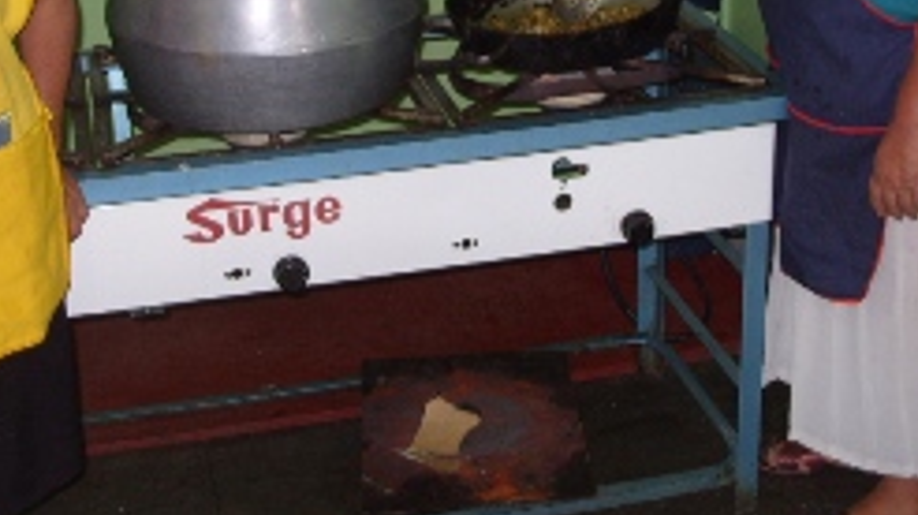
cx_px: 496
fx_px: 1508
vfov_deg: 18.8
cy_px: -15
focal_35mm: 62
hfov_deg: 33.8
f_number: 2.8
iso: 100
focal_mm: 7.8
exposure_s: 1/45
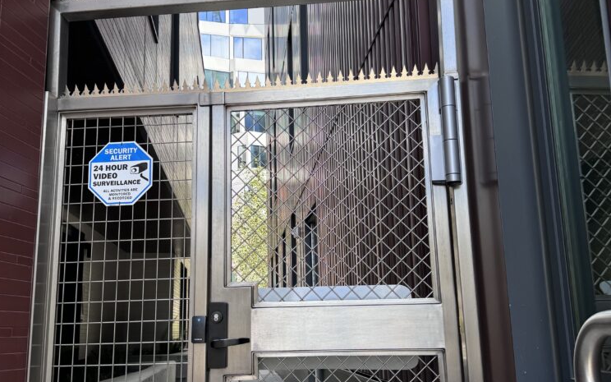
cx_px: 296
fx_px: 583
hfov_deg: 55.3
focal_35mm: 35
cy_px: 219
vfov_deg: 36.2
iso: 80
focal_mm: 6.86
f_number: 1.78
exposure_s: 1/506
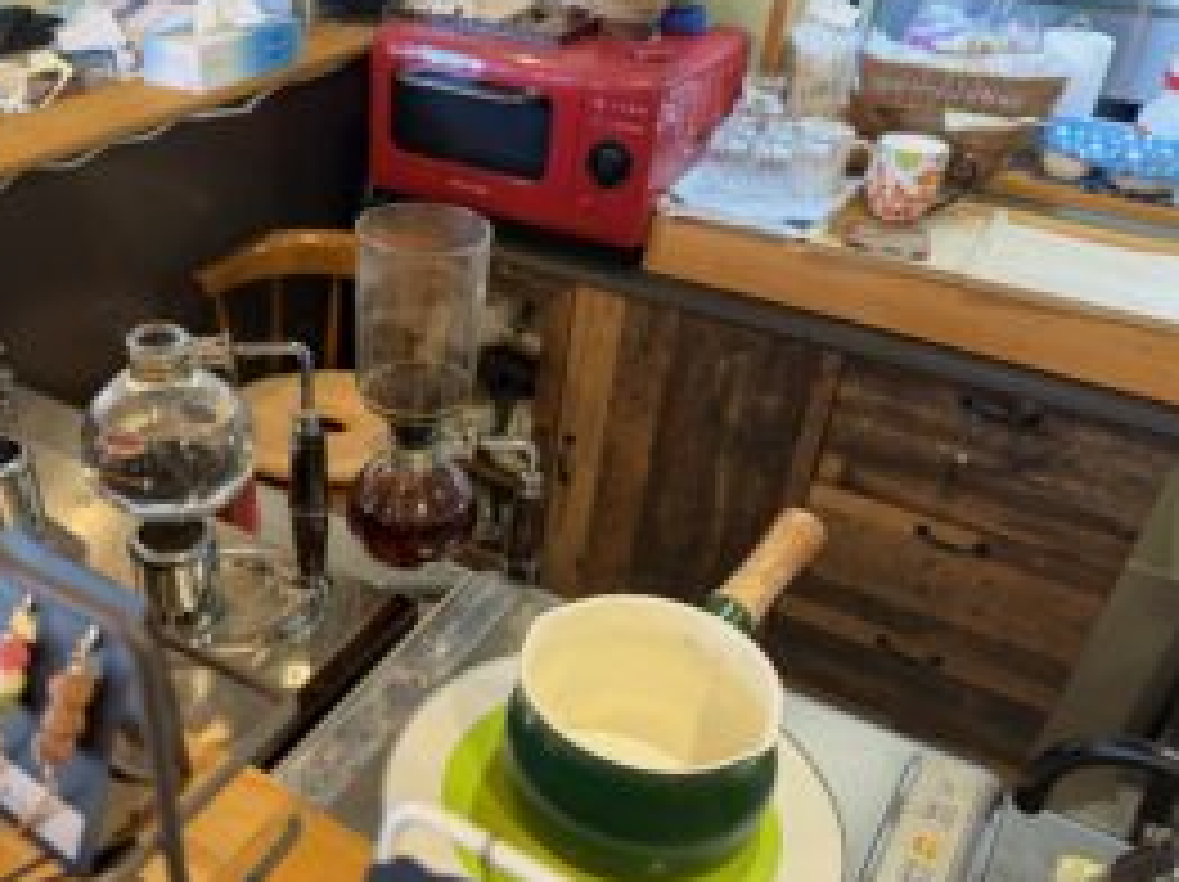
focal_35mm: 33
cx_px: 378
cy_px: 504
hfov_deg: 54.1
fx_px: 1123
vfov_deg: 42.8
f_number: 1.78
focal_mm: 6.76
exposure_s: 1/60
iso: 160
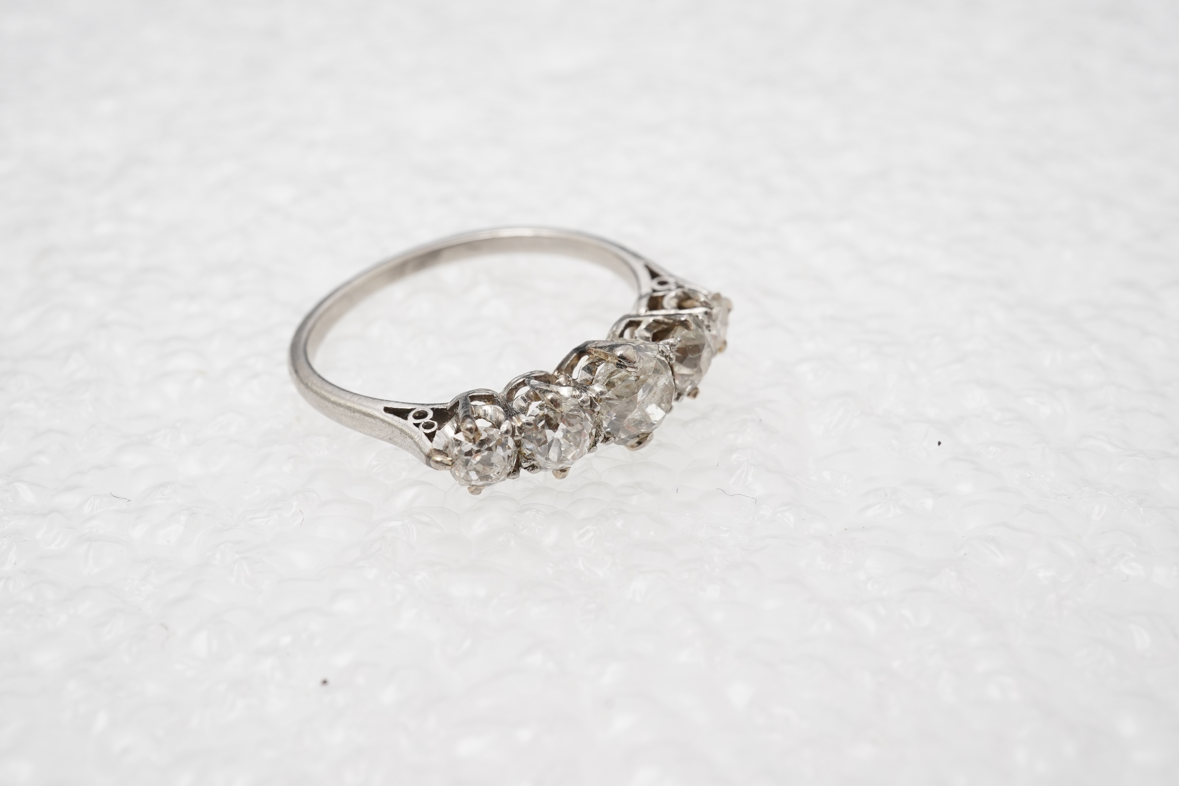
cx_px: 590
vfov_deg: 29.9
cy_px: 393
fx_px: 1474
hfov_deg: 43.6
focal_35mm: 45
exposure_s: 1/125
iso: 500
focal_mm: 30
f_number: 22
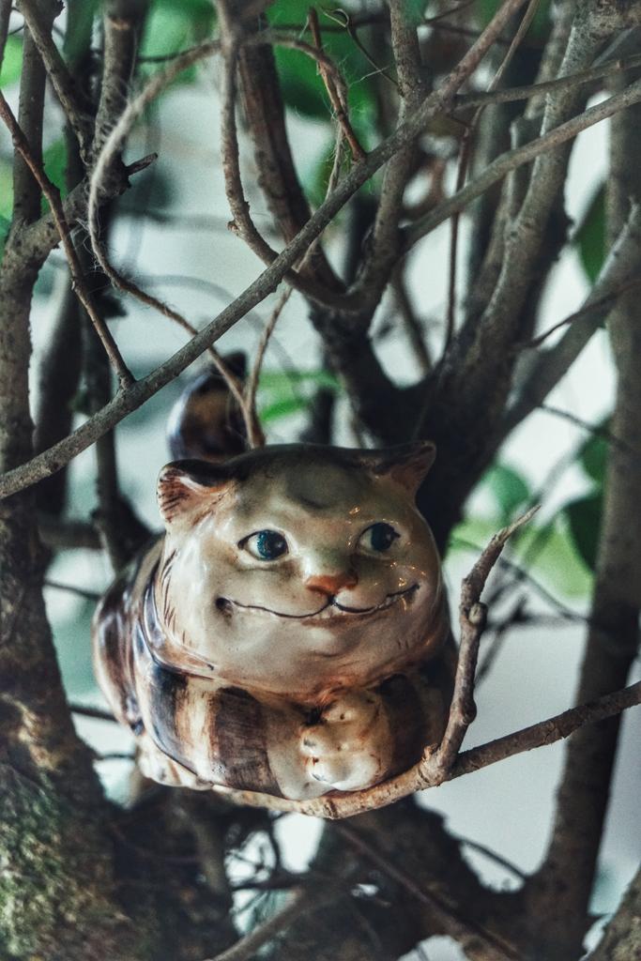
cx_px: 320
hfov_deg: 18.2
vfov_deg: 27.0
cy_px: 480
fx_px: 2002
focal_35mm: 75
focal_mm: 50
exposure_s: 1/25
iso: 3200
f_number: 5.6
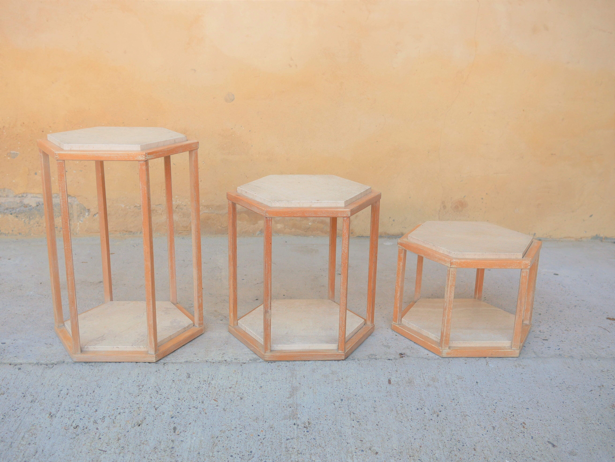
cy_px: 231
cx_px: 308
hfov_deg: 46.8
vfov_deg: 36.0
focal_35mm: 40
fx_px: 711
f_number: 2.8
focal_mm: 20
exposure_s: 1/320
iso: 200
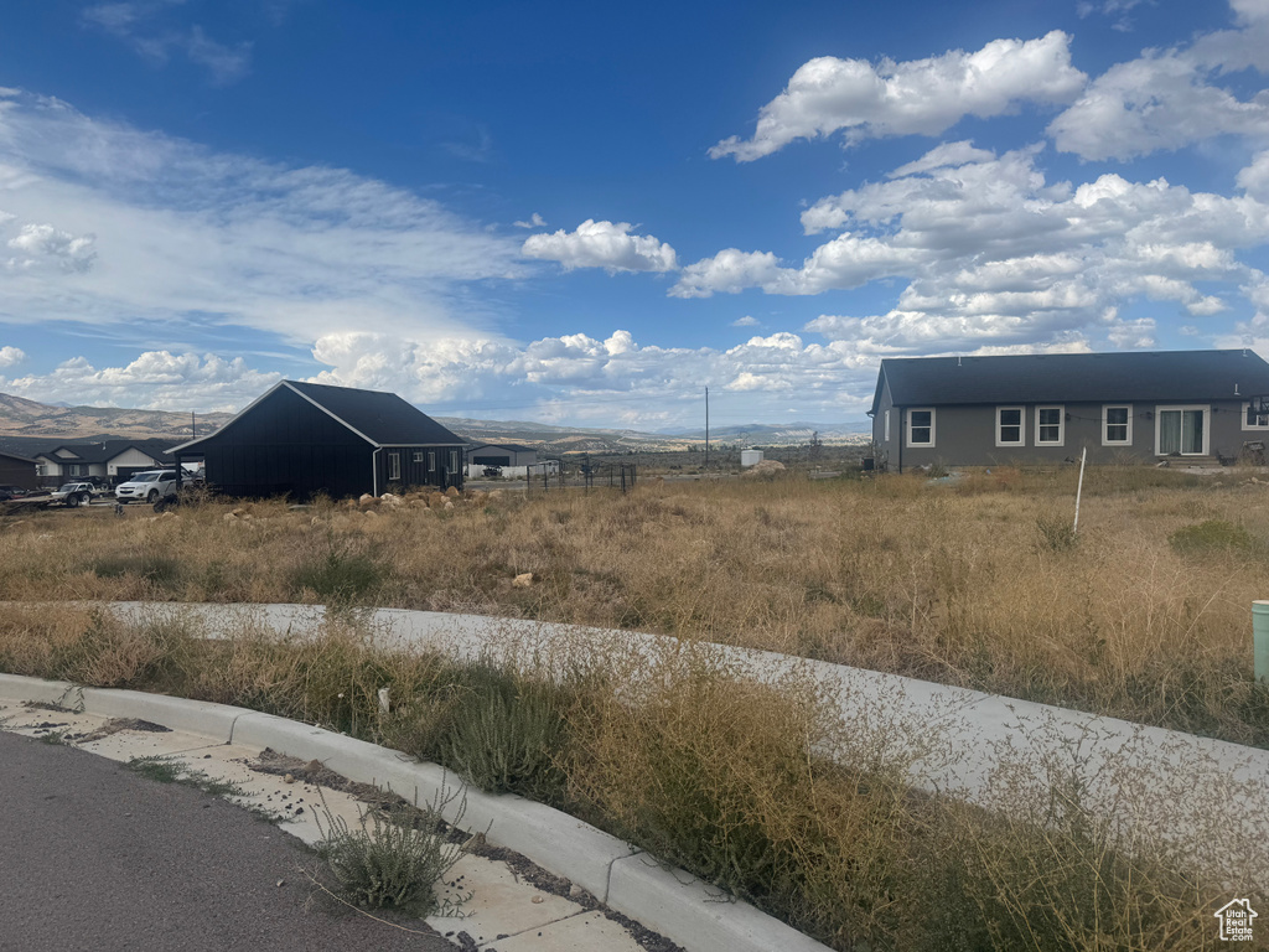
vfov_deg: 56.8
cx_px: 634
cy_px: 476
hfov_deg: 71.6
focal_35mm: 24
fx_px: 880
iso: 80
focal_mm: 6.76
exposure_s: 1/6410
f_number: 1.78
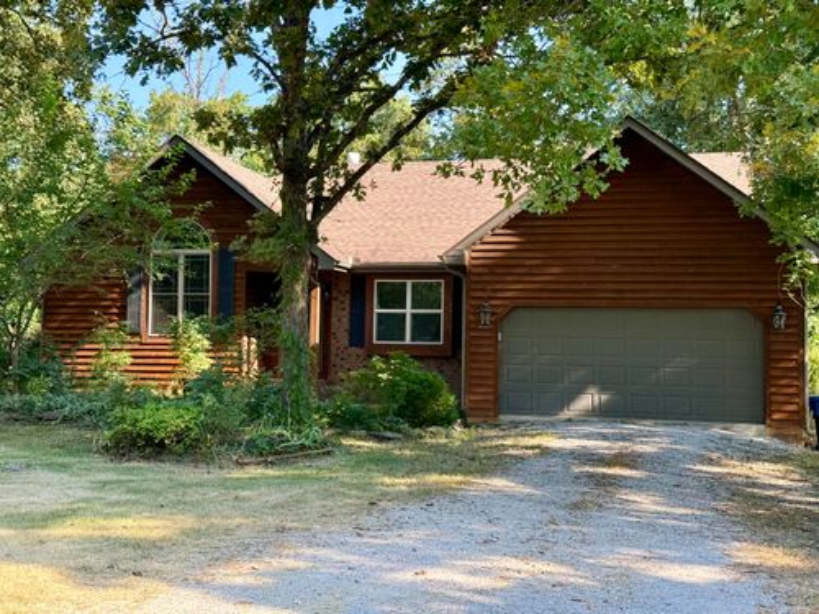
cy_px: 307
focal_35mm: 48
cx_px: 410
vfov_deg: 30.3
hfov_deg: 39.7
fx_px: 1136
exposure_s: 1/652
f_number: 1.78
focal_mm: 6.76
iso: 100
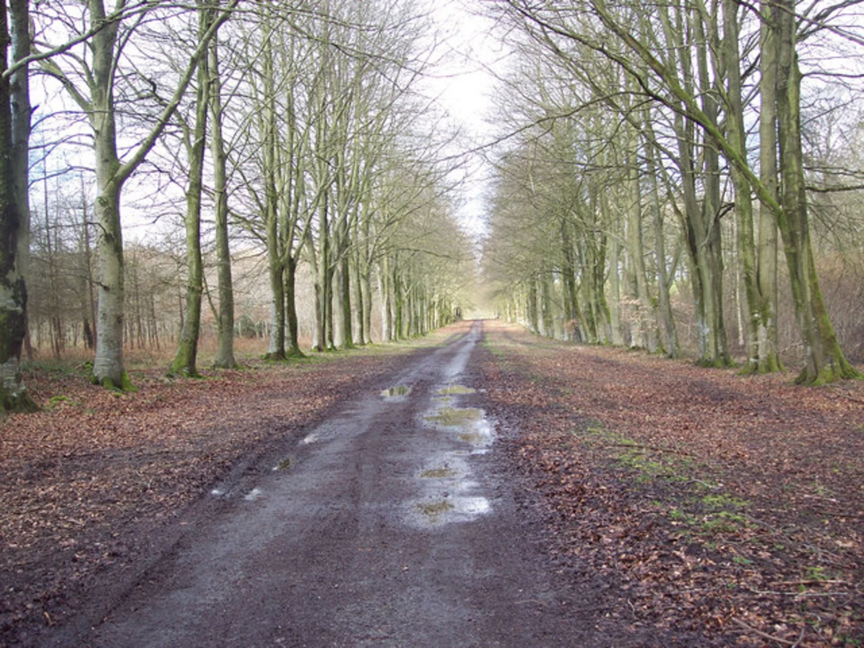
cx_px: 432
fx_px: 973
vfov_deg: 36.8
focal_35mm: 39
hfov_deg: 47.9
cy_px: 324
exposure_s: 1/90
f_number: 3.4
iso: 100
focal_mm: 8
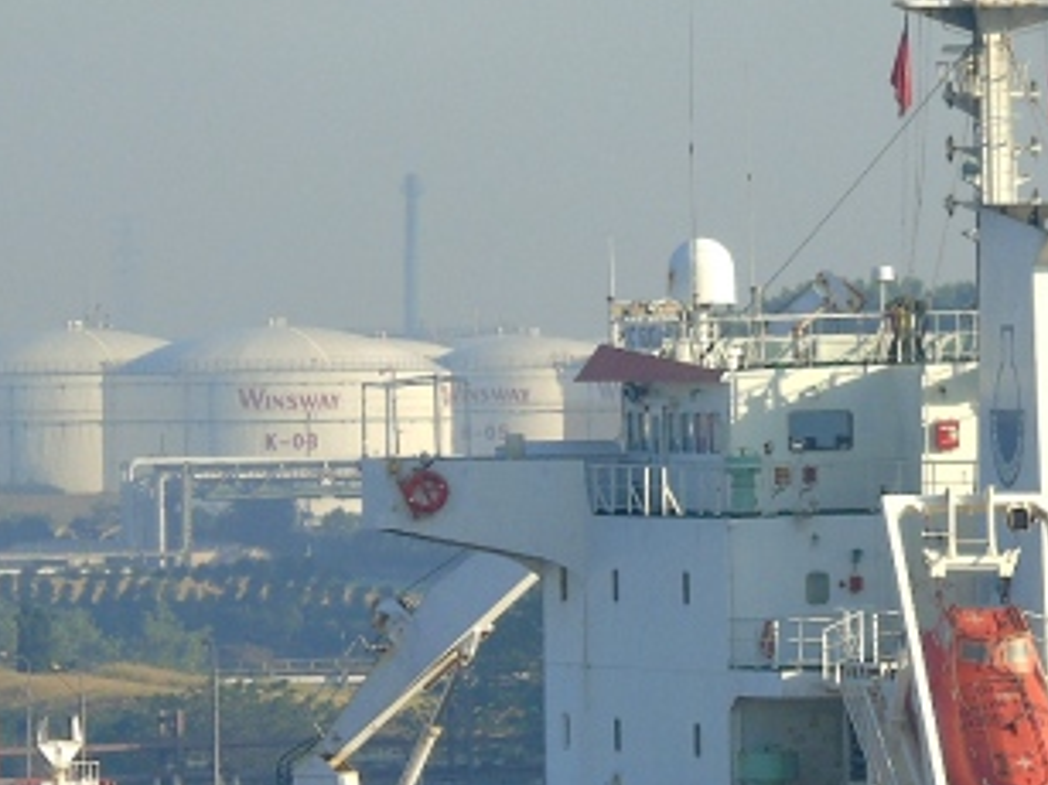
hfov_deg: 2.7
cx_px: 591
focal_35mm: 725
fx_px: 21941
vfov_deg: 2.0
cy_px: 614
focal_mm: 50
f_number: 4.9
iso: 80
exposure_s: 1/320
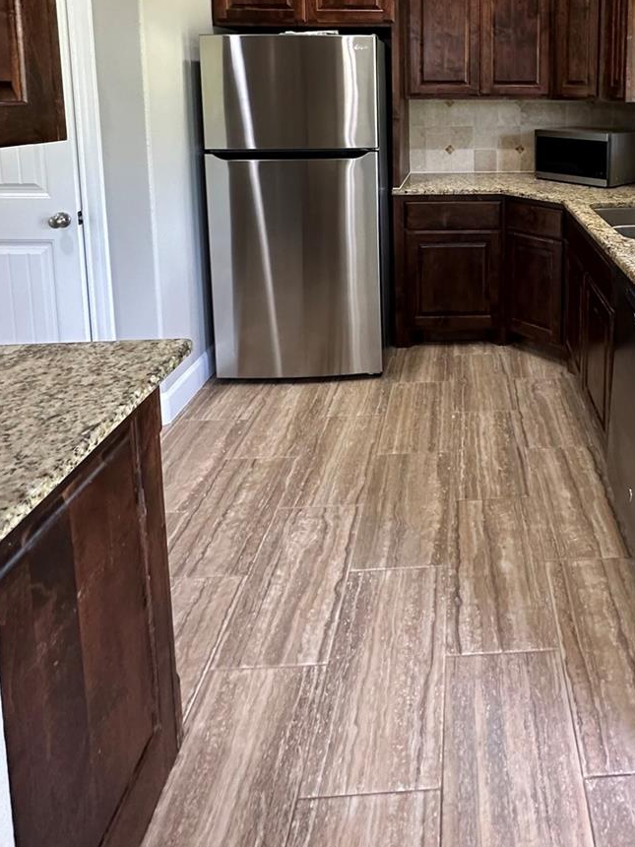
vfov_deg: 62.6
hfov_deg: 51.8
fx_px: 611
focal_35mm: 25
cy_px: 153
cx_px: 498
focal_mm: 2.22
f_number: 2.2
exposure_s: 1/60
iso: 320
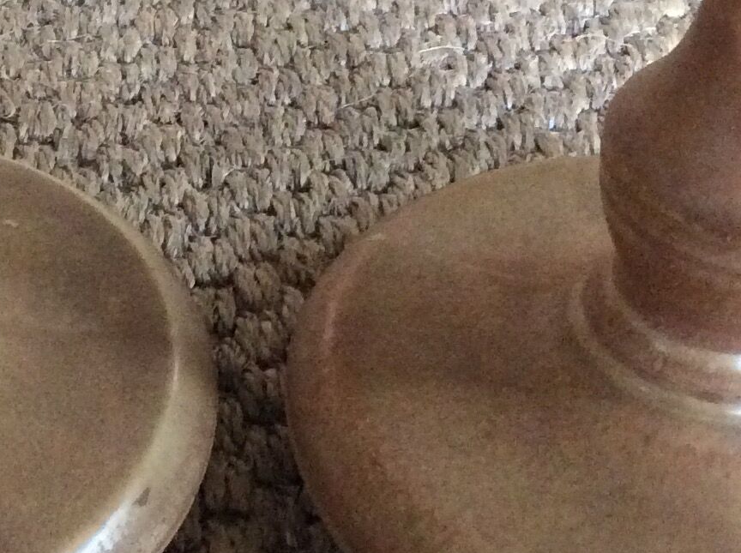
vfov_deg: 15.3
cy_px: 116
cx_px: 178
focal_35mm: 96
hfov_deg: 20.3
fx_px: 2052
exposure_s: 1/25
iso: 320
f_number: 2.4
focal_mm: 3.3
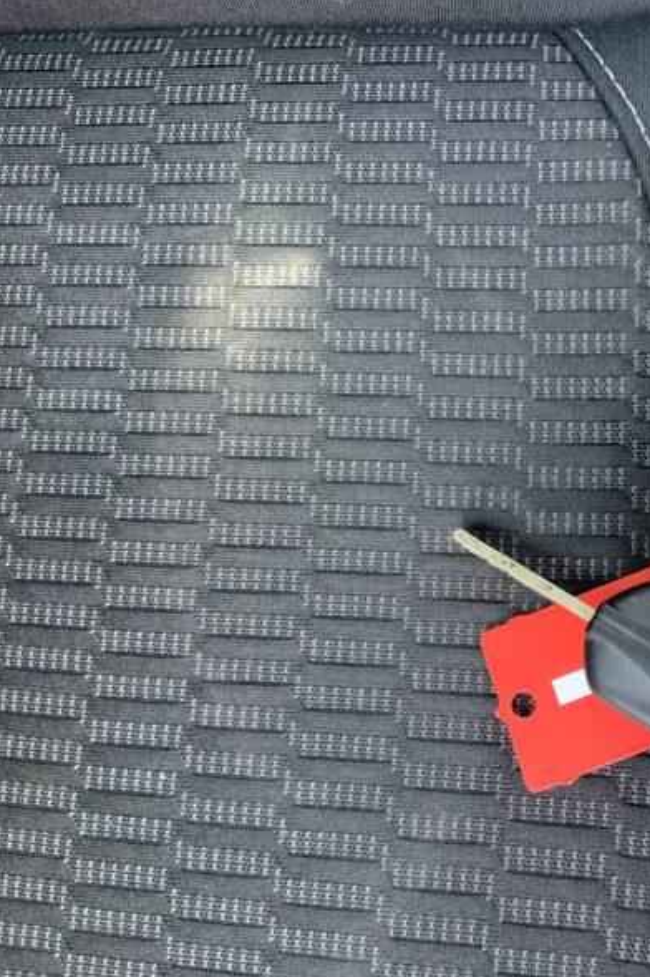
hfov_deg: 31.2
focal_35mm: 41
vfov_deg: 47.4
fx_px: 1112
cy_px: 493
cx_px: 579
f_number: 1.8
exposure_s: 1/60
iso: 80
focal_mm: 3
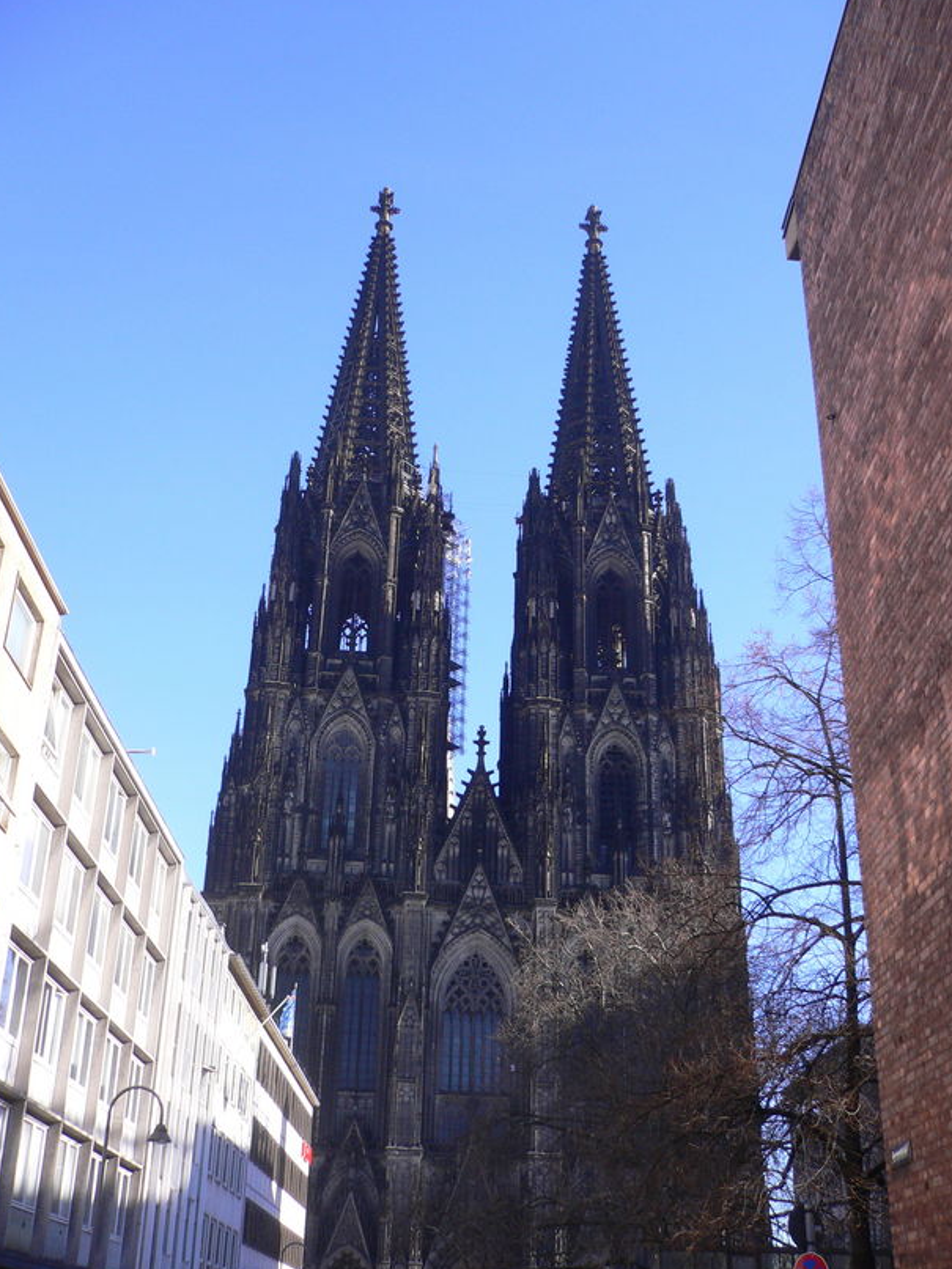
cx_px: 485
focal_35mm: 37
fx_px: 1357
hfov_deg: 38.7
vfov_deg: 50.1
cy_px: 638
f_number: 2.8
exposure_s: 1/500
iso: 80
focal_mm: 5.8
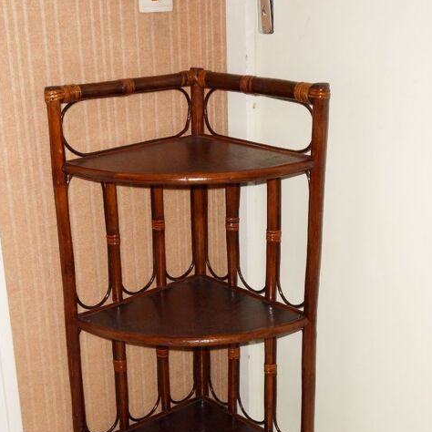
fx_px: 875
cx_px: 217
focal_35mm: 62
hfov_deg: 27.7
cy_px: 283
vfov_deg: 27.6
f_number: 4.5
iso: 200
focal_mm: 9.1
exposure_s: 1/45
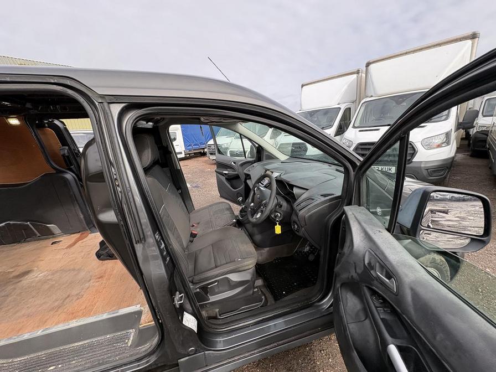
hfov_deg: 102.1
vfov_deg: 85.7
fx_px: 201
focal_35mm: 14
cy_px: 186
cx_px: 248
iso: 64
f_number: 2.2
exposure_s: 1/338
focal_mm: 2.22
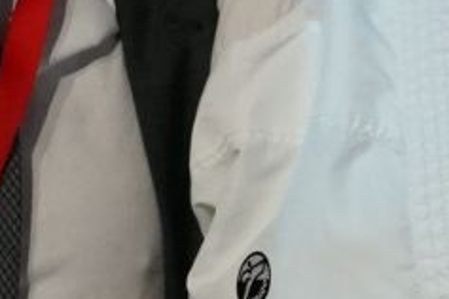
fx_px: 6635
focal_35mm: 532
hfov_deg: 3.9
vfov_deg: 2.6
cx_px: 83
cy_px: 6
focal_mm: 70
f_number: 2.8
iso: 5000
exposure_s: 1/400
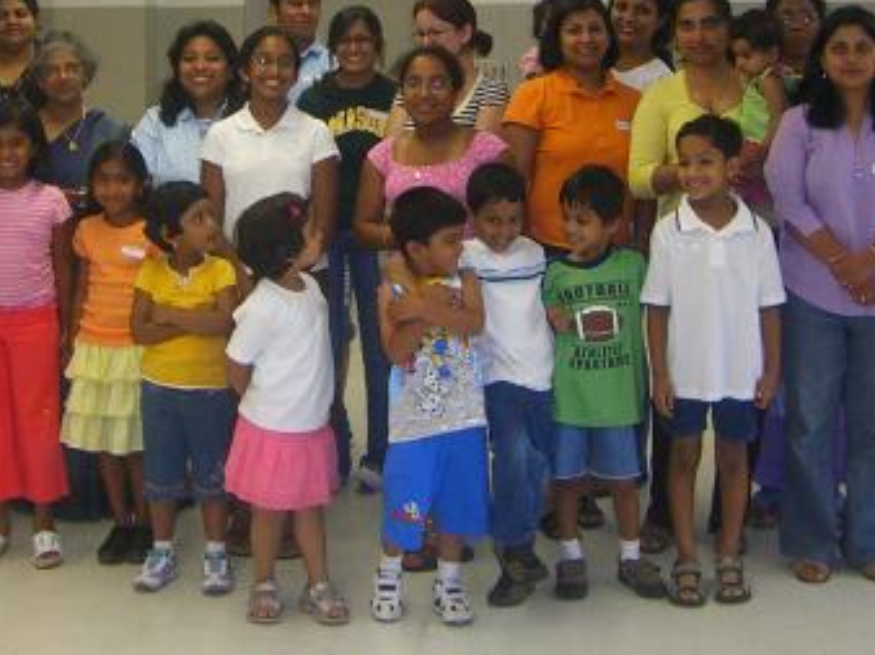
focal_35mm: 72
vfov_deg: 20.1
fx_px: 1819
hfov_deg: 27.1
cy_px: 78
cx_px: 432
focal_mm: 6.2
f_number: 2.7
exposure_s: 1/60
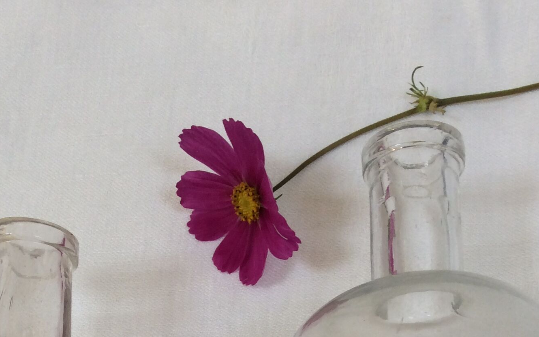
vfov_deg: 17.6
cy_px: 513
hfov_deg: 31.0
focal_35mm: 66
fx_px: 969
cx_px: 220
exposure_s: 1/107
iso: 32
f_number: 2.4
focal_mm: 3.3
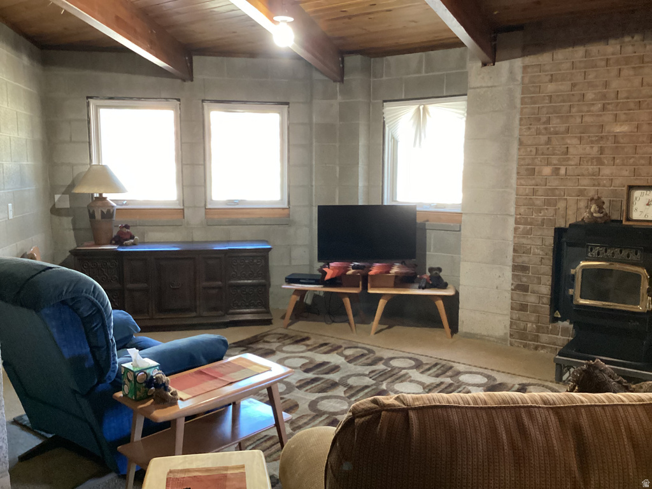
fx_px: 584
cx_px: 326
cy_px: 244
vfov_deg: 45.4
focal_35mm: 31
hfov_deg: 58.4
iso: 400
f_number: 2.4
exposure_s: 1/40
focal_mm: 3.3
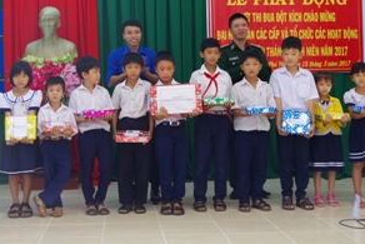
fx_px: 558
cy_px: 62
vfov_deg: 24.4
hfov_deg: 36.2
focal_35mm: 55
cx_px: 155
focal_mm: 24
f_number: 5.6
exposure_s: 1/50
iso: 800
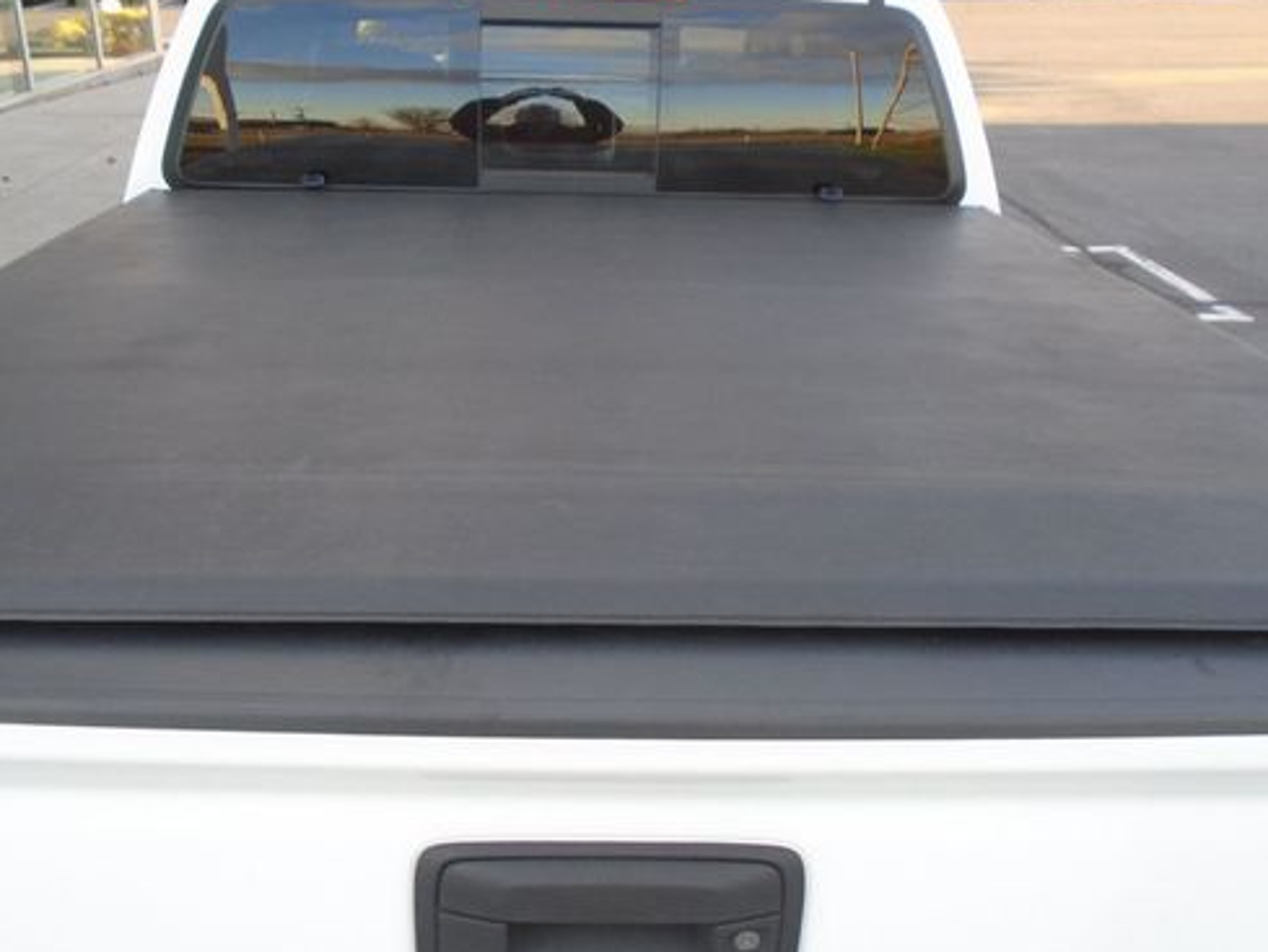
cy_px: 467
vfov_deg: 41.8
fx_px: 1246
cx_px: 573
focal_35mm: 34
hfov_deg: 53.9
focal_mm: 4.6
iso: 100
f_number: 3.2
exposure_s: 1/50
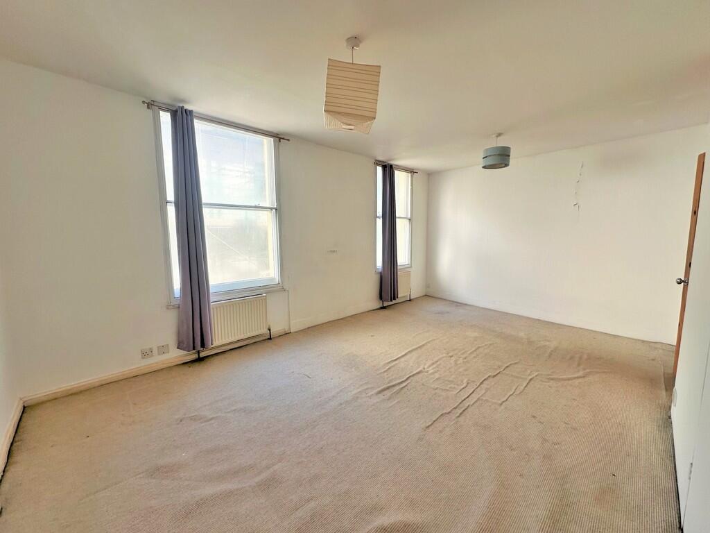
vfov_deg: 85.7
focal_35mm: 14
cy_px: 266
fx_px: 287
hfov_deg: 102.1
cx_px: 355
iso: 50
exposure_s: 1/99
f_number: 2.2
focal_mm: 2.22
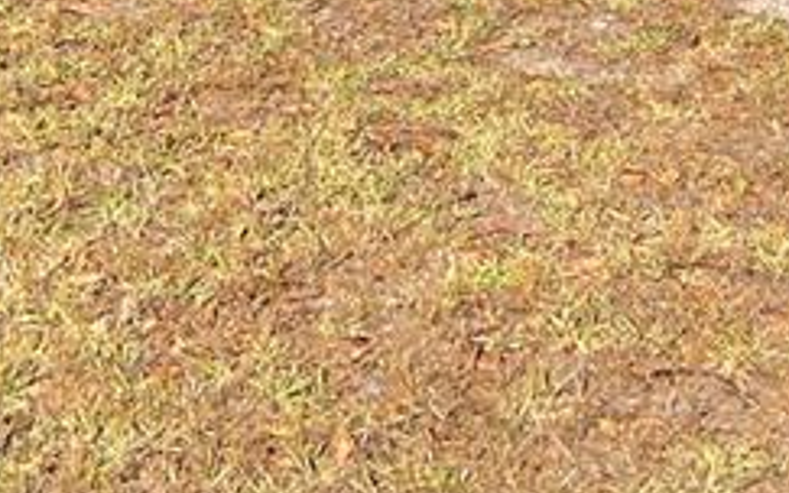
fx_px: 2495
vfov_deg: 10.2
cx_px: 422
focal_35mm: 116
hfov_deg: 18.0
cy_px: -571
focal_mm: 5.7
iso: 50
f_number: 1.5
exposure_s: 1/5319
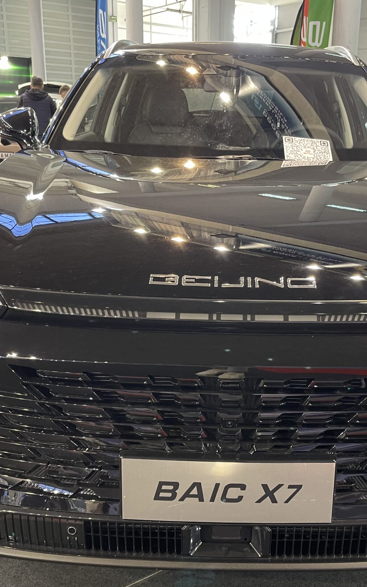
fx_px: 592
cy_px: 294
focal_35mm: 37
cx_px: 225
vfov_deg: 52.7
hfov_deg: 34.3
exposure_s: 1/50
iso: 320
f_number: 1.6
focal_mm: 5.1
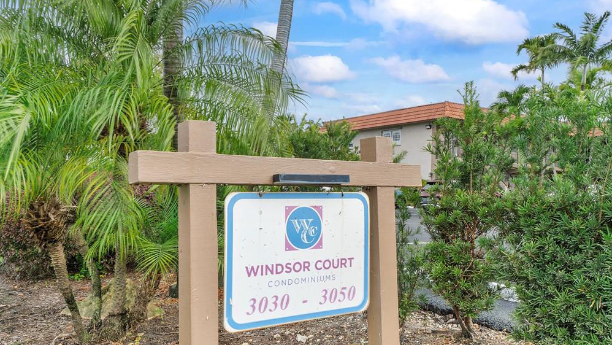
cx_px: 300
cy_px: 182
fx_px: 471
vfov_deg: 40.2
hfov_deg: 66.0
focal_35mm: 29
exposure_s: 1/80
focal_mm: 18
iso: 100
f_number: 11
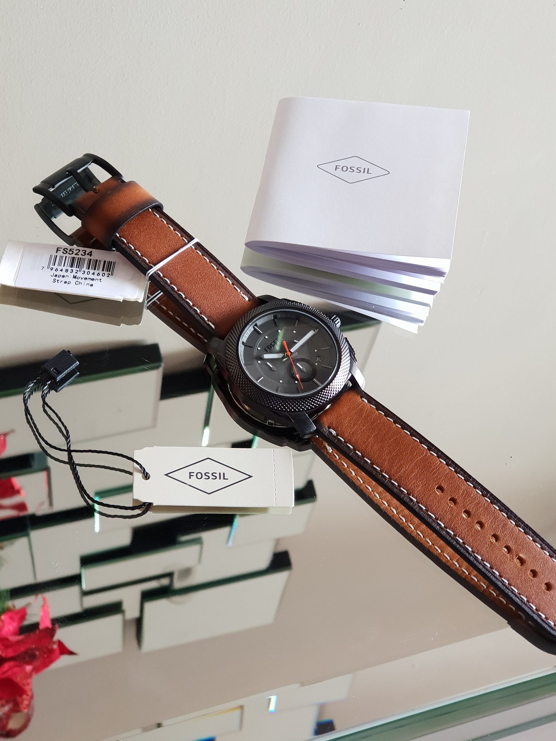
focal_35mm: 52
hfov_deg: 28.0
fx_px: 1114
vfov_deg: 36.8
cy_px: 370
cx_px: 278
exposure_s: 1/24
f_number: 2.4
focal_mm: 6
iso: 160
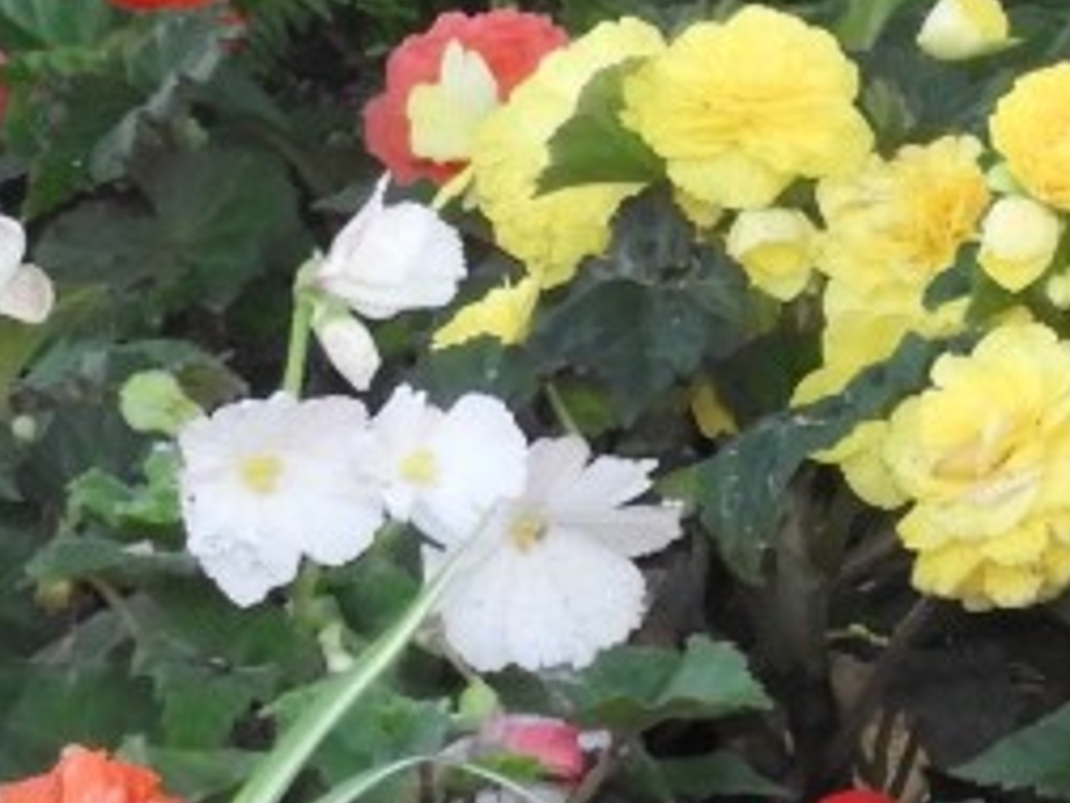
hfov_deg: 3.6
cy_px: -272
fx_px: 16754
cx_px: 1350
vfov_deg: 2.7
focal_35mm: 542
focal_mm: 17
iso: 320
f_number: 4.8
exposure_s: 1/60
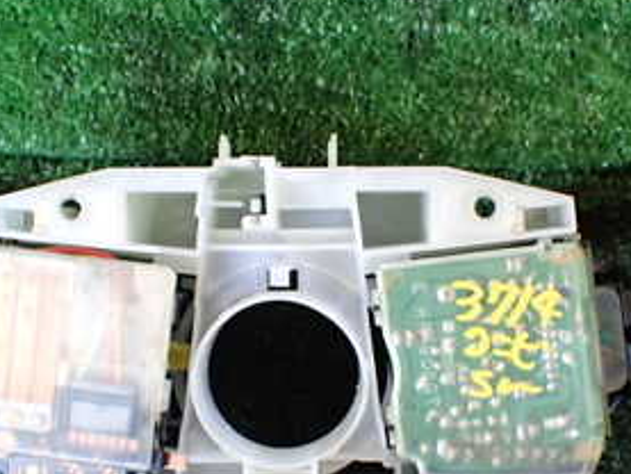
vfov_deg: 22.5
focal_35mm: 65
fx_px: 1185
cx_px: 301
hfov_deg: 29.8
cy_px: 314
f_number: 2.3
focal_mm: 5.4
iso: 500
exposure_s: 1/125
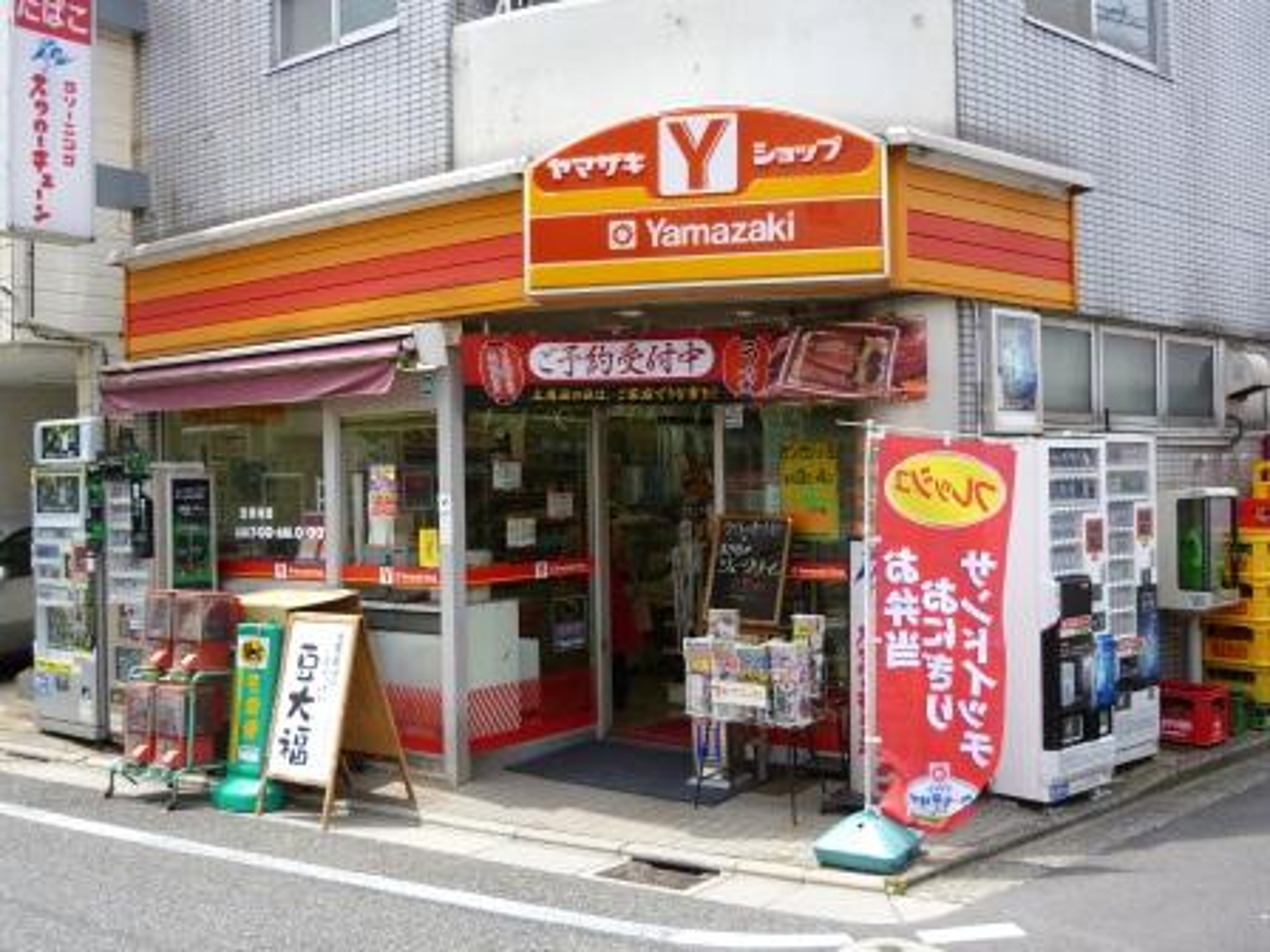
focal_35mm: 34
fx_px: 1247
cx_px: 635
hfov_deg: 54.0
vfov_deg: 41.8
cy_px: 476
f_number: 2.9
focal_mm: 6
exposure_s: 1/320
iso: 100
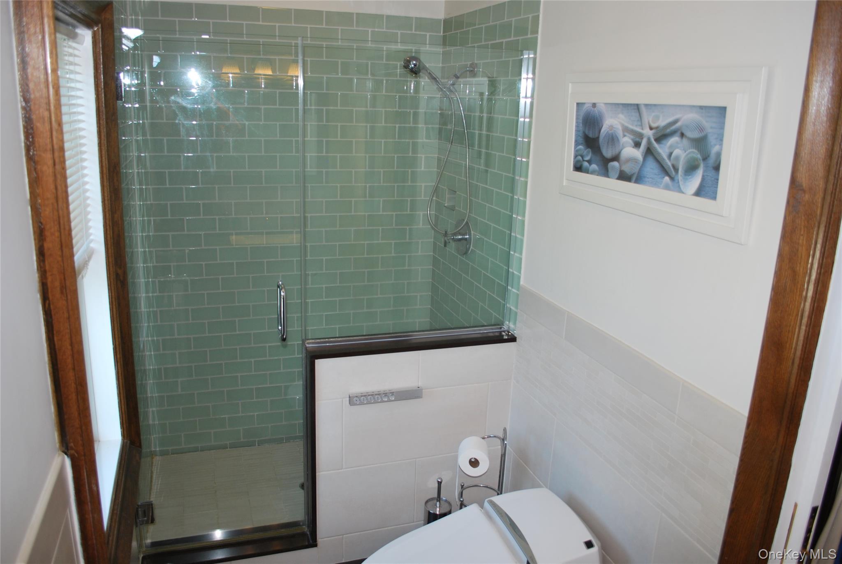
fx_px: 632
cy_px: 282
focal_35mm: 27
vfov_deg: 48.0
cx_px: 421
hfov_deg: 67.3
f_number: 3.5
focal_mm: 18
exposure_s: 1/60
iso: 200
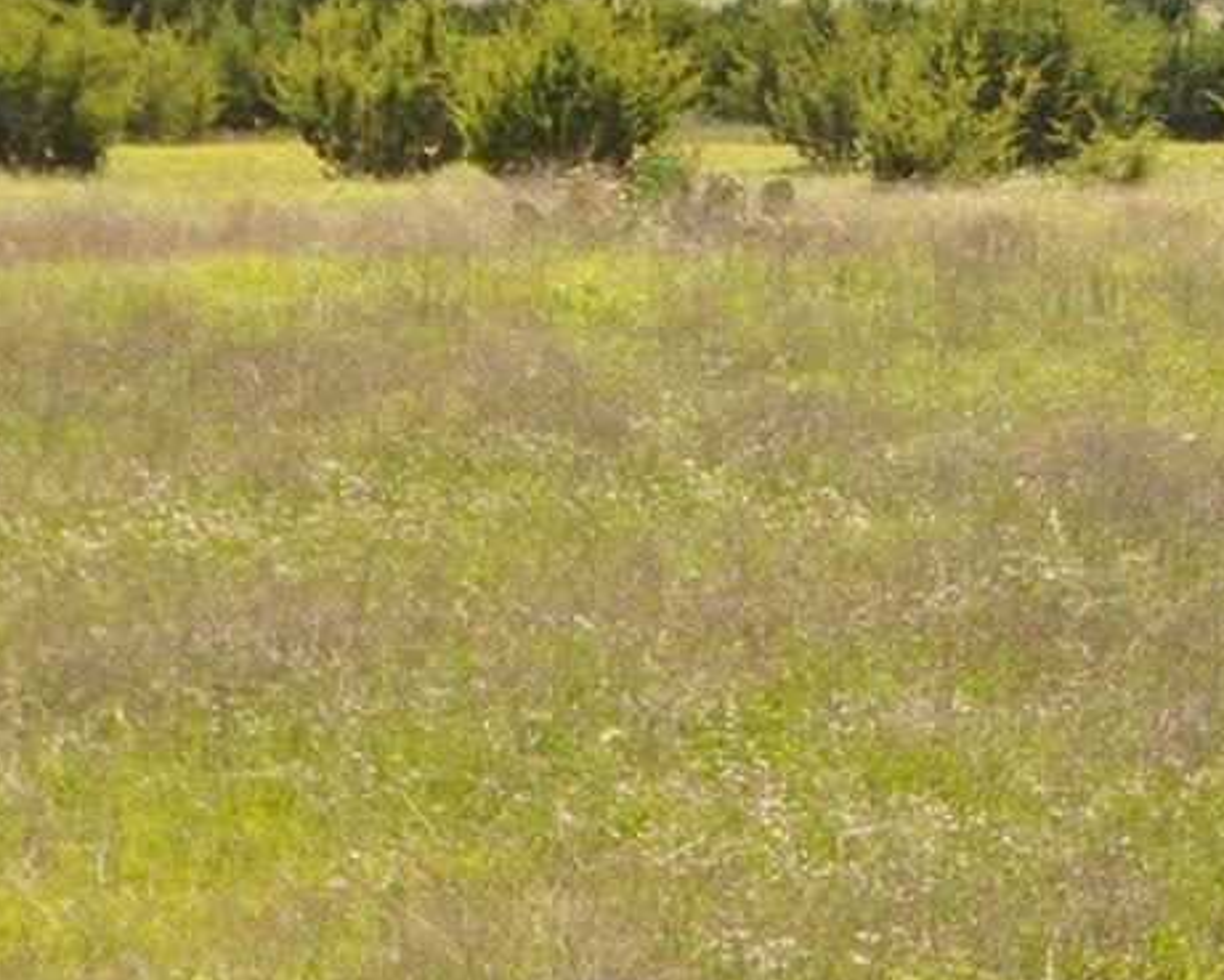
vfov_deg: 10.2
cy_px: 8
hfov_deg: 11.5
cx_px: 2485
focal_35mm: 150
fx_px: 5435
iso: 250
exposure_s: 1/500
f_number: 5.6
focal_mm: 24
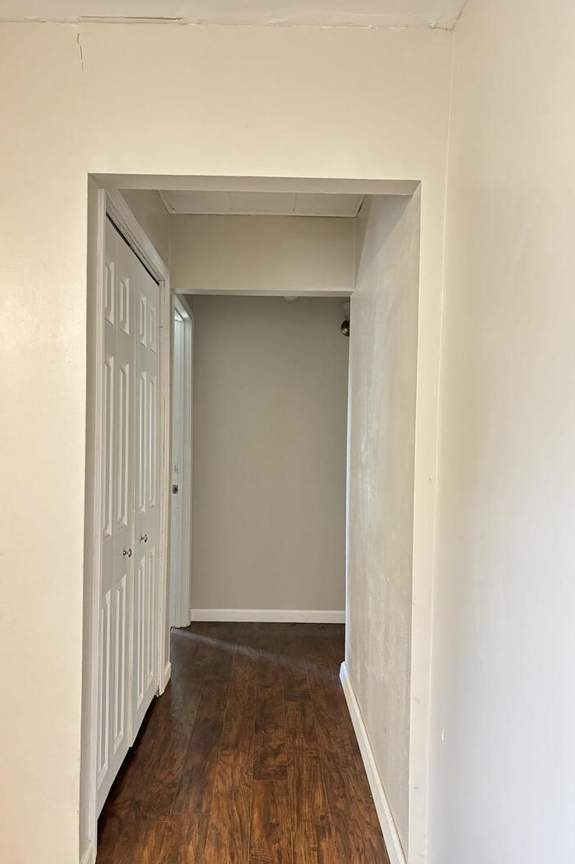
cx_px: 280
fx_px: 671
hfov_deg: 46.4
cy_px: 437
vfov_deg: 65.5
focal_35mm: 28
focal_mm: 5.96
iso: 640
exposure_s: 1/40
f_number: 1.6
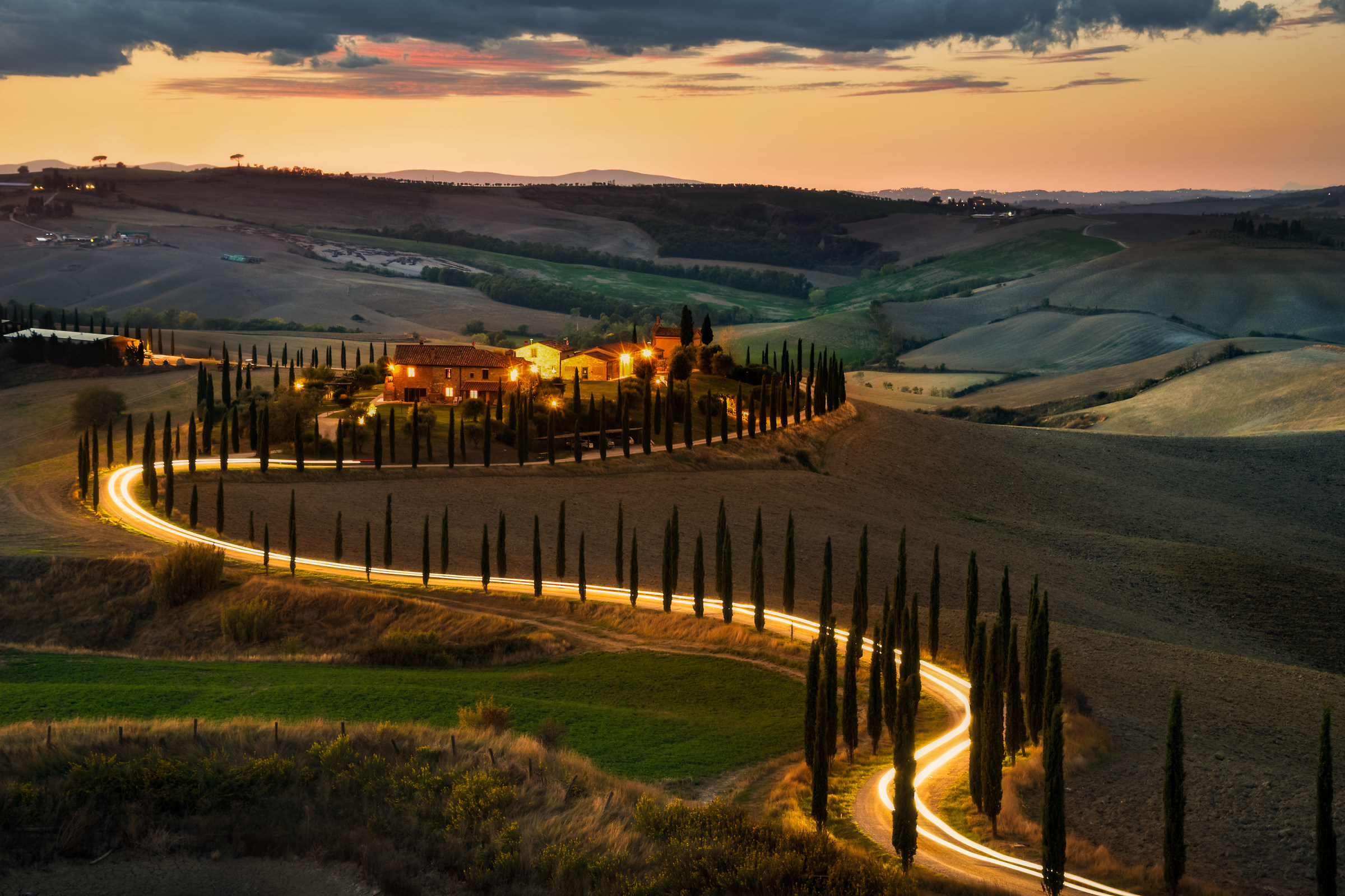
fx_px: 2913
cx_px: 672
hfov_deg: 26.0
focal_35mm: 78
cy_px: 448
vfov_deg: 17.5
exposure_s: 30
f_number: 11
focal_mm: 78
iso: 100
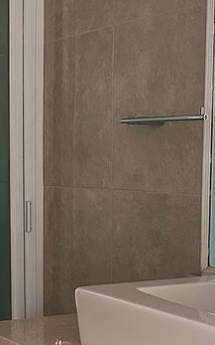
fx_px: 825
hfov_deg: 14.4
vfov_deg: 23.4
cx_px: -44
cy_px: 229
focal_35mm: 88
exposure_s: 1/60
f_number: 1.78
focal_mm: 6.86
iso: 800
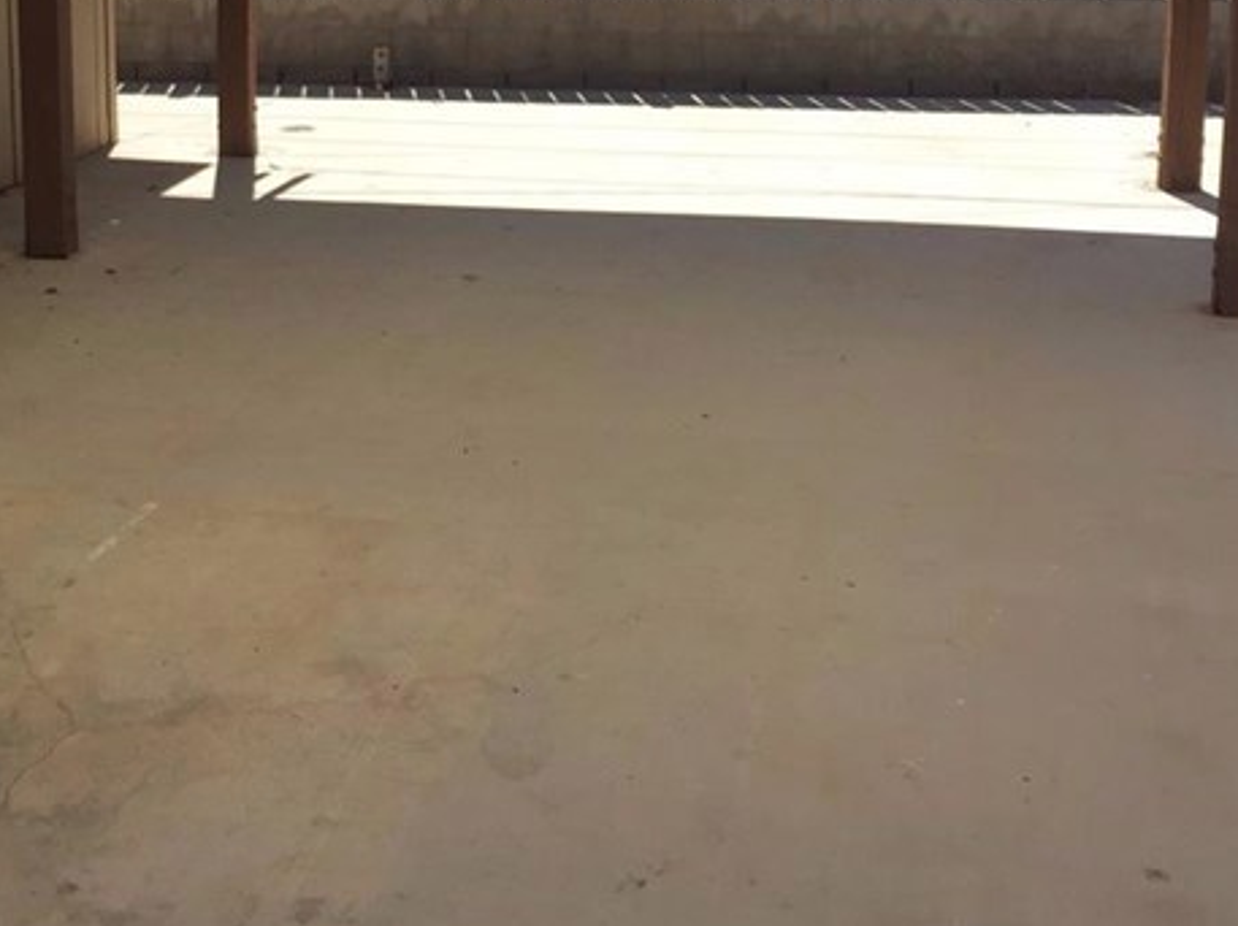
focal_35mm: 65
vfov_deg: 22.0
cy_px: 66
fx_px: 2323
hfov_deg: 29.5
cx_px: 360
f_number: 2.2
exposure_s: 1/1364
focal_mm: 4.15
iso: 32
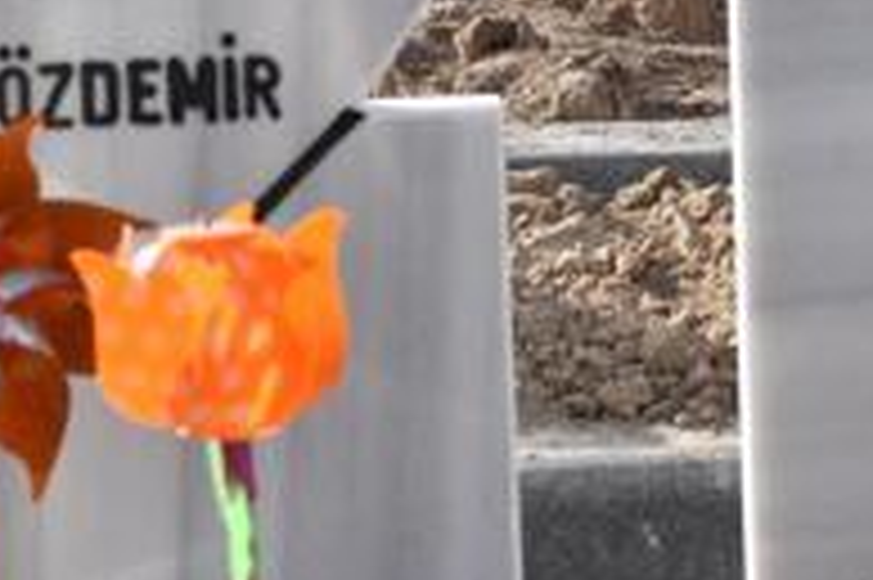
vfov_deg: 6.8
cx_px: 335
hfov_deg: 10.3
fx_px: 4846
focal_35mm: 200
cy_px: 13
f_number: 8
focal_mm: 42
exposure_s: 1/500
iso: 220
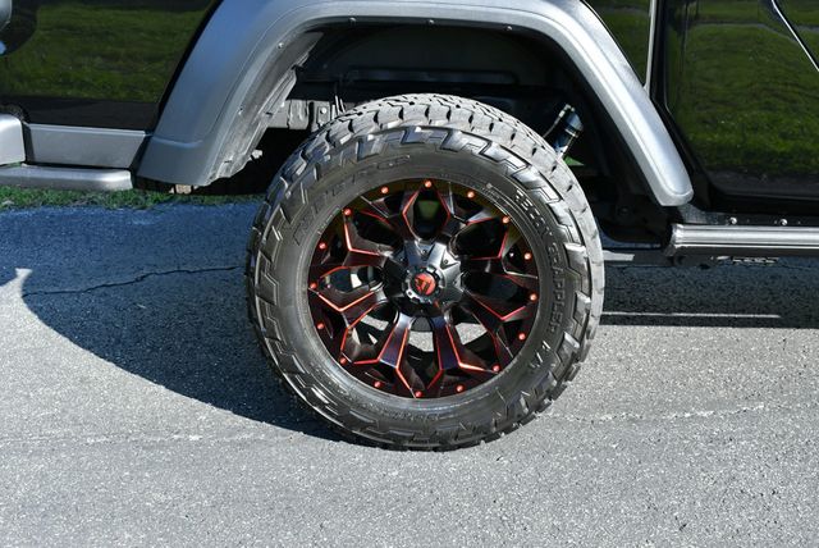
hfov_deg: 34.5
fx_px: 1321
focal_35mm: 58
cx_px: 410
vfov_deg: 23.4
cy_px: 274
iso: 250
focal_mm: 29
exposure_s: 1/250
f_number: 5.6
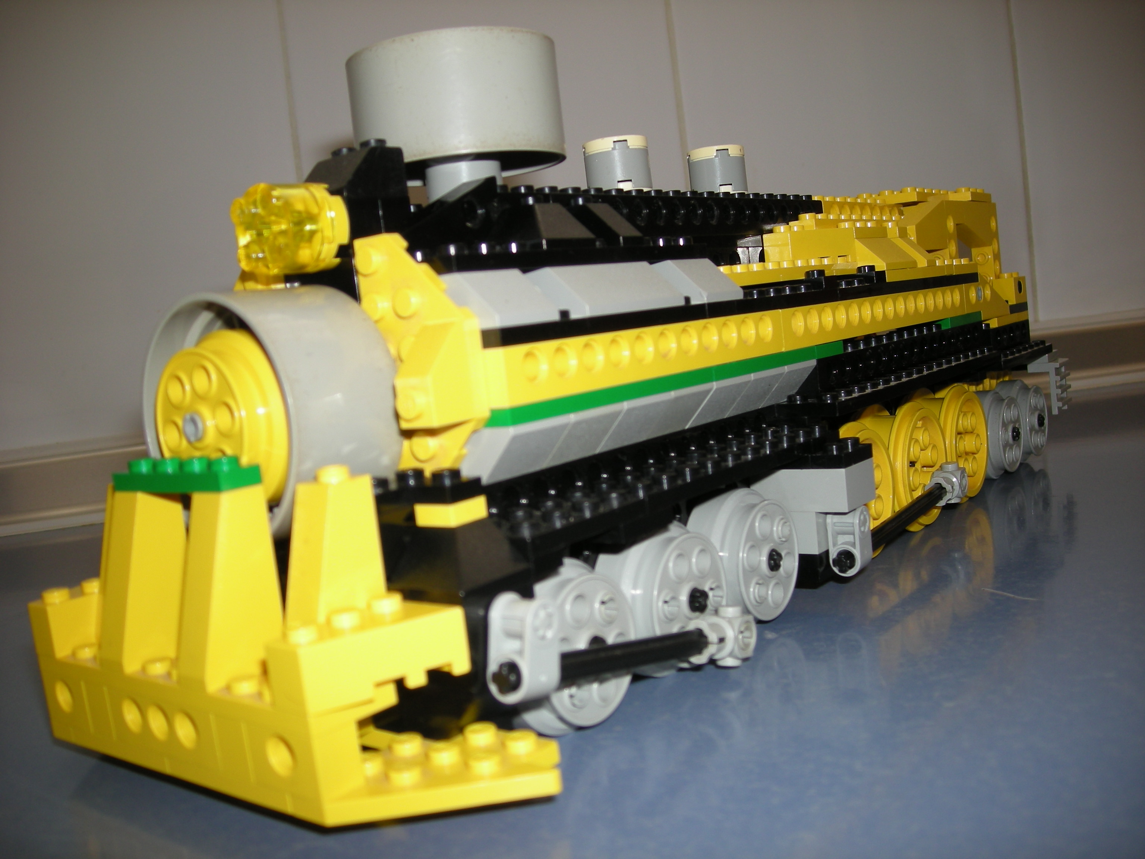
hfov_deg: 52.6
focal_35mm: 35
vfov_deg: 40.7
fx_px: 1158
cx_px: 572
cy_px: 430
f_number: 2.8
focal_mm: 5.7
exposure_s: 1/30
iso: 50
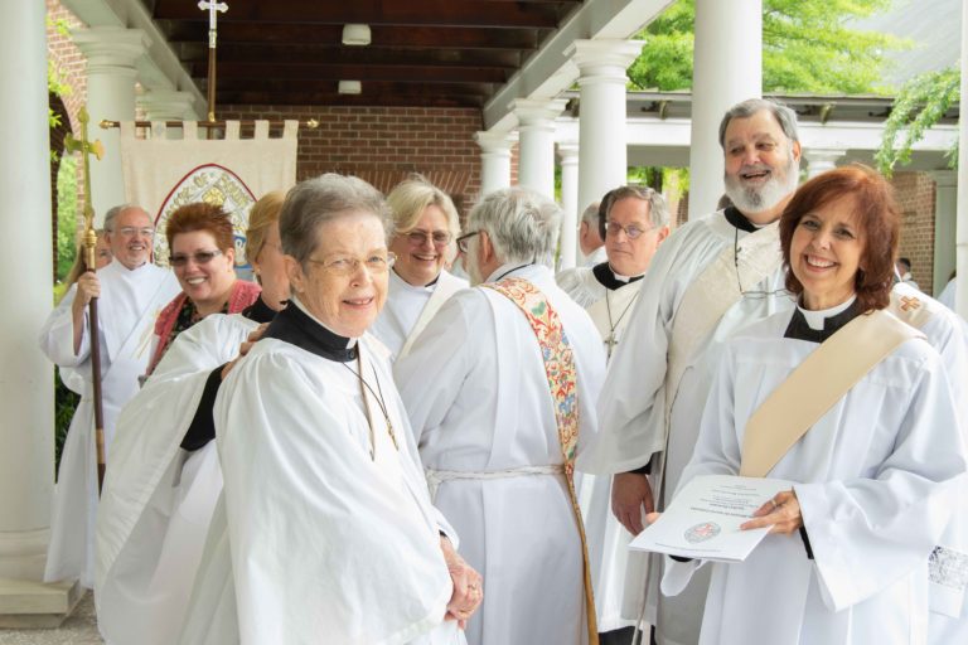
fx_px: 1533
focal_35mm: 57
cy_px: 322
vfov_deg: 23.8
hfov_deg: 35.1
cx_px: 484
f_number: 8
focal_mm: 38
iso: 1250
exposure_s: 1/200
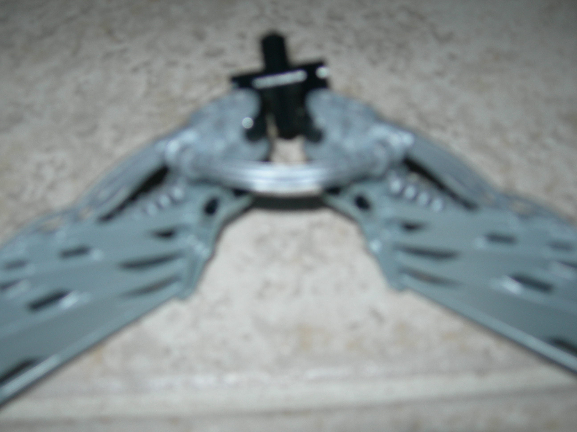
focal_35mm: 41
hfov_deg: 45.8
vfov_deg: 35.1
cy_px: 216
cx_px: 288
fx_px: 683
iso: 50
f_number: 2.9
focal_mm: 8.5
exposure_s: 1/60.1
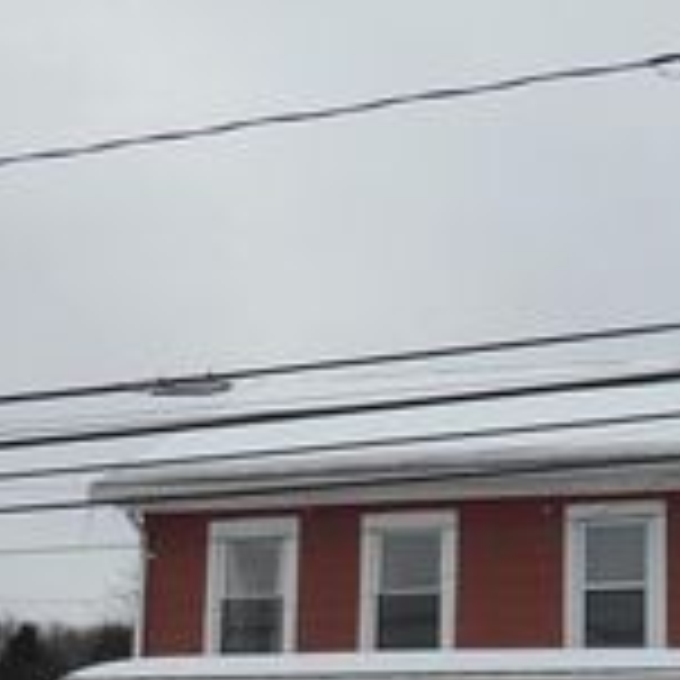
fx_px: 1689
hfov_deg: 22.5
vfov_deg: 21.9
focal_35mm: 76
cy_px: 682
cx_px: 545
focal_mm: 4.7
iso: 80
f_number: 3.4
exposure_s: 1/800
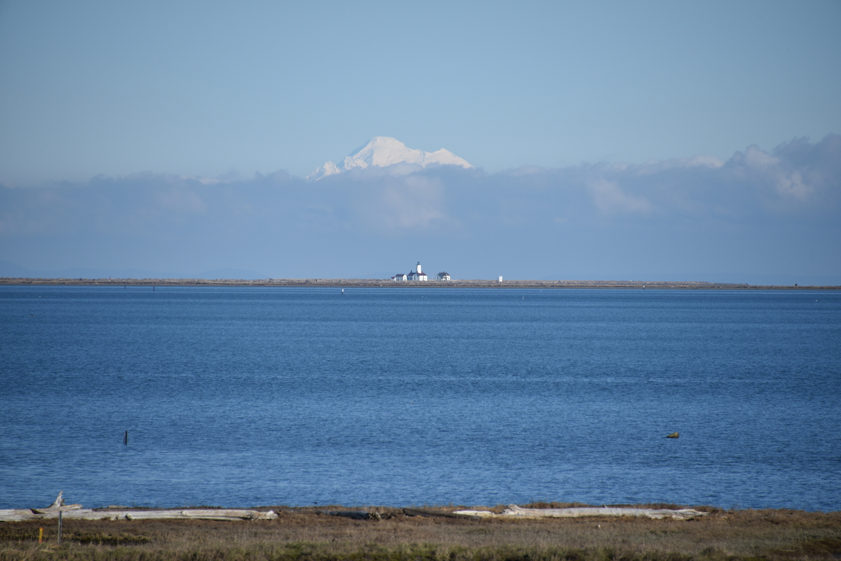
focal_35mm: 300
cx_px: 420
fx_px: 7009
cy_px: 280
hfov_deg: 6.9
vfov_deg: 4.6
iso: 100
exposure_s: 1/640
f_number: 7.1
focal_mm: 300
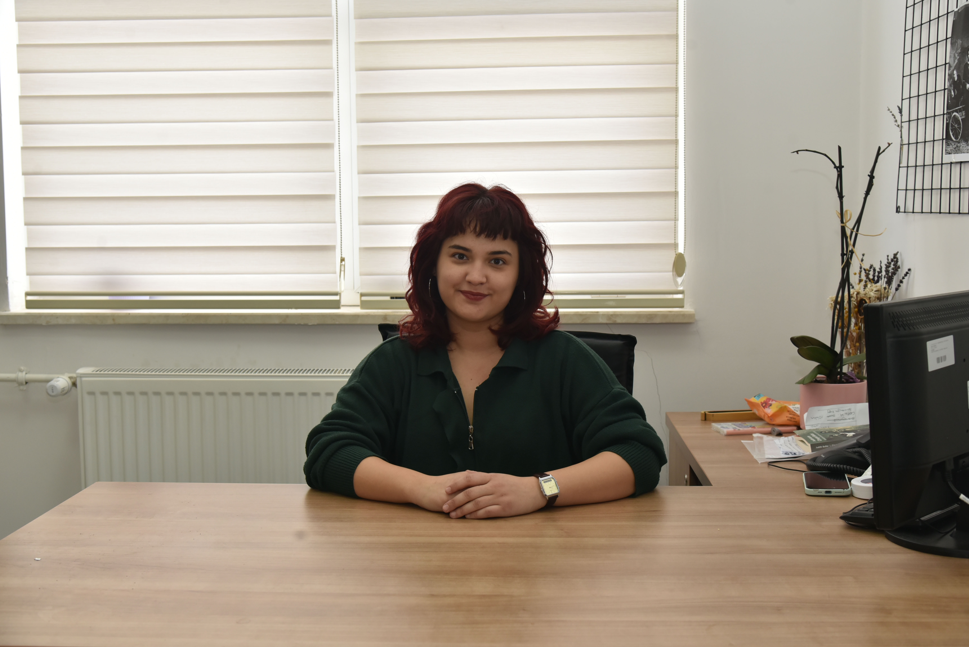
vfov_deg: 30.5
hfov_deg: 44.5
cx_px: 484
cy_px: 324
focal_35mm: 44
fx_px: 1185
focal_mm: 44
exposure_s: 1/125
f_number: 5.6
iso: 560
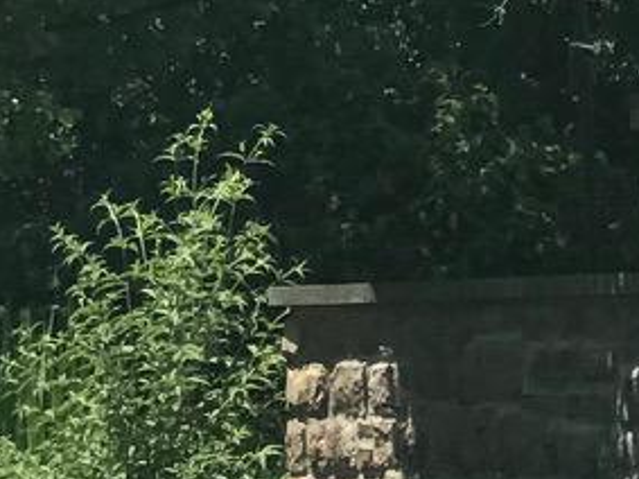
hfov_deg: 4.7
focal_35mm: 406
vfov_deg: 3.6
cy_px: -646
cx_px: 1642
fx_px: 7491
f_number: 2.8
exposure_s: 1/523
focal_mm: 6.6
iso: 20
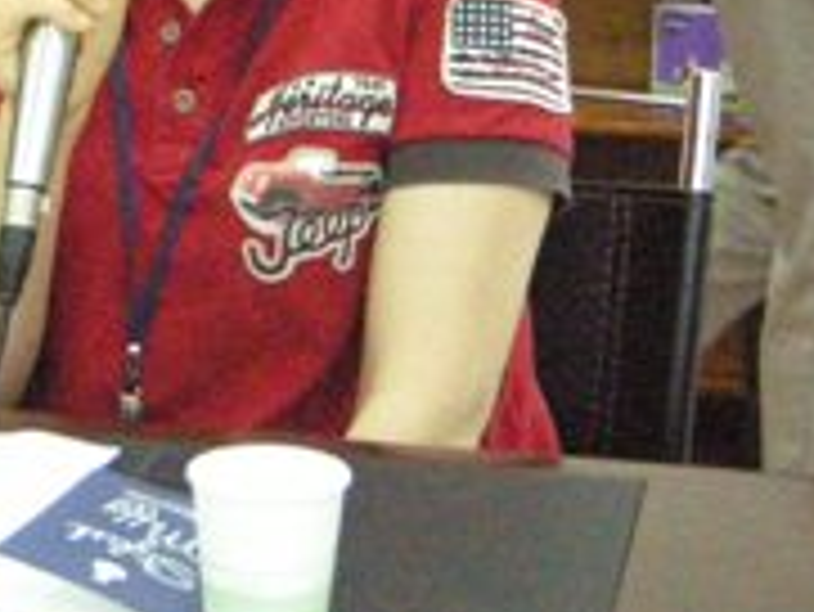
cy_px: -256
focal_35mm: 166
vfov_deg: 8.8
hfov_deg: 11.7
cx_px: -108
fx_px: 3906
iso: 1600
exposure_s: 1/120
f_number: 3.1
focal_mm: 10.1
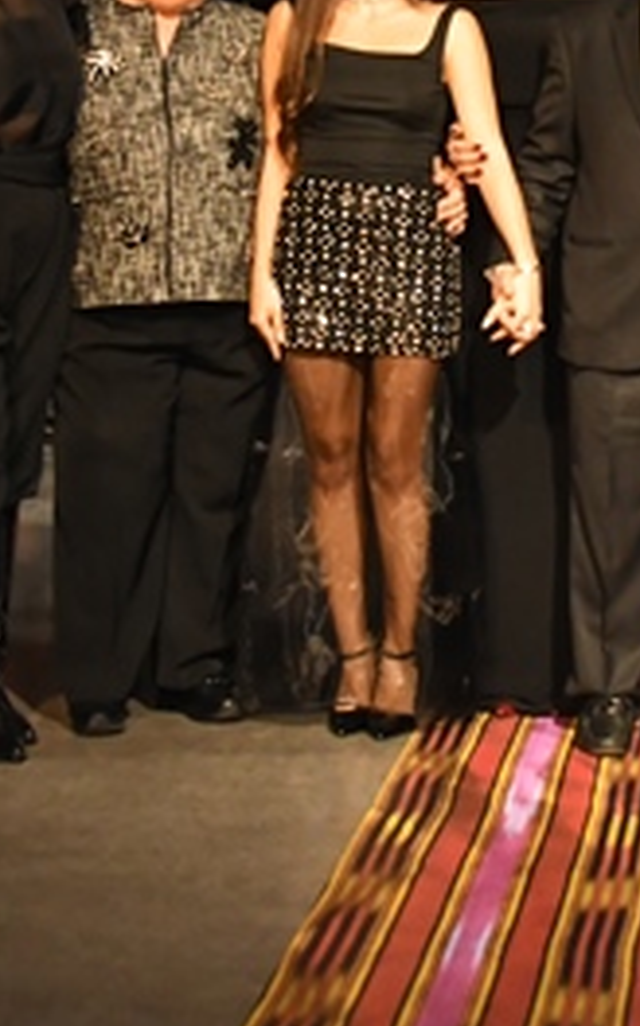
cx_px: 609
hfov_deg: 10.5
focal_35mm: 124
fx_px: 3466
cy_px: 68
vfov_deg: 16.6
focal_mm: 40
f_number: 5.6
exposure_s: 1/200
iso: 3200
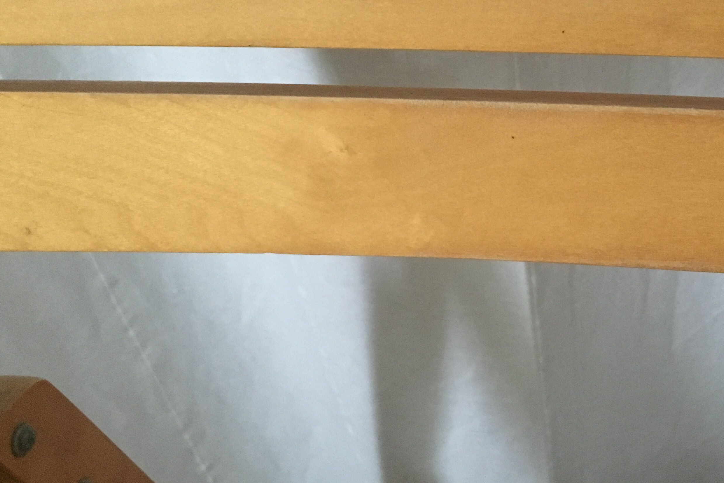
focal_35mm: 49
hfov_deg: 39.6
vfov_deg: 27.5
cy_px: 201
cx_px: 509
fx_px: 985
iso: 320
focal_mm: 4.15
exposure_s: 1/17
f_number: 2.2
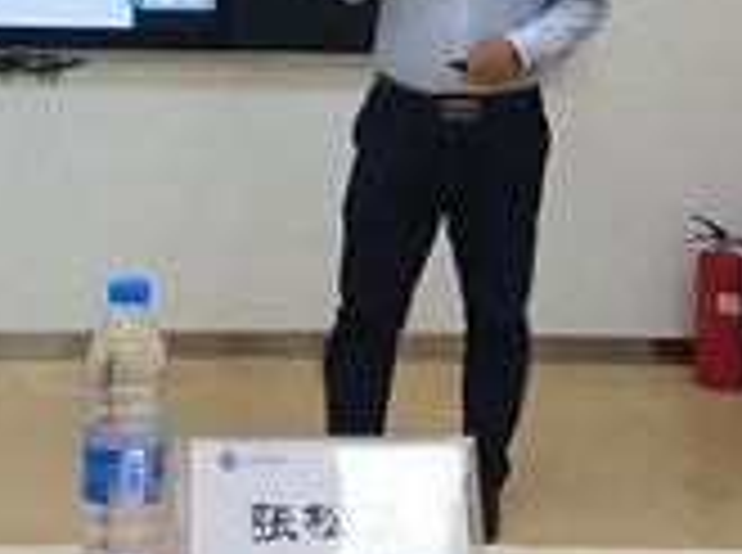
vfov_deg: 17.0
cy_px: -137
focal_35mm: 82
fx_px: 1754
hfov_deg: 23.6
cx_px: 184
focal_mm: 3.95
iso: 120
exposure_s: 1/100
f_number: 1.8
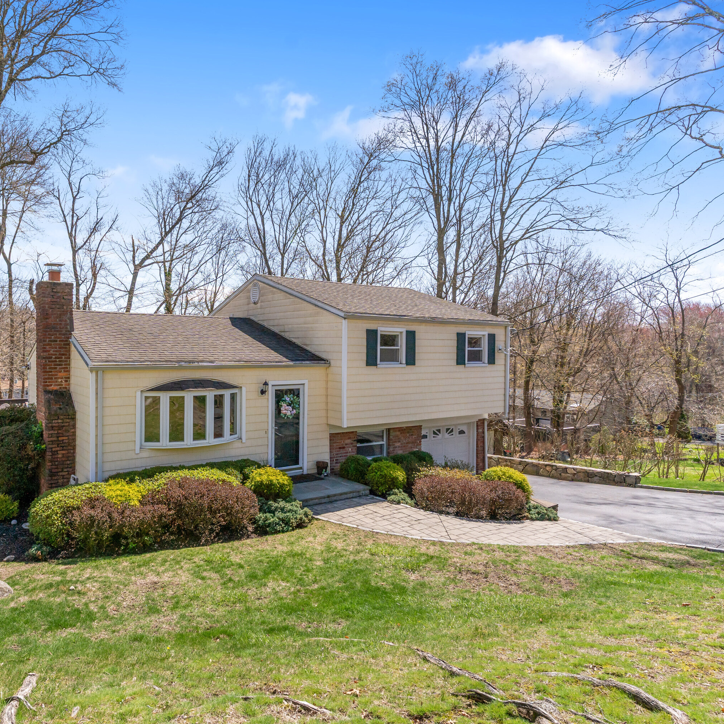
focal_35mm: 22
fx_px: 521
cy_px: 365
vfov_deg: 69.6
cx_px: 252
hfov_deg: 68.0
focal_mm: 17
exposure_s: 1/200
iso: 320
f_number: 8
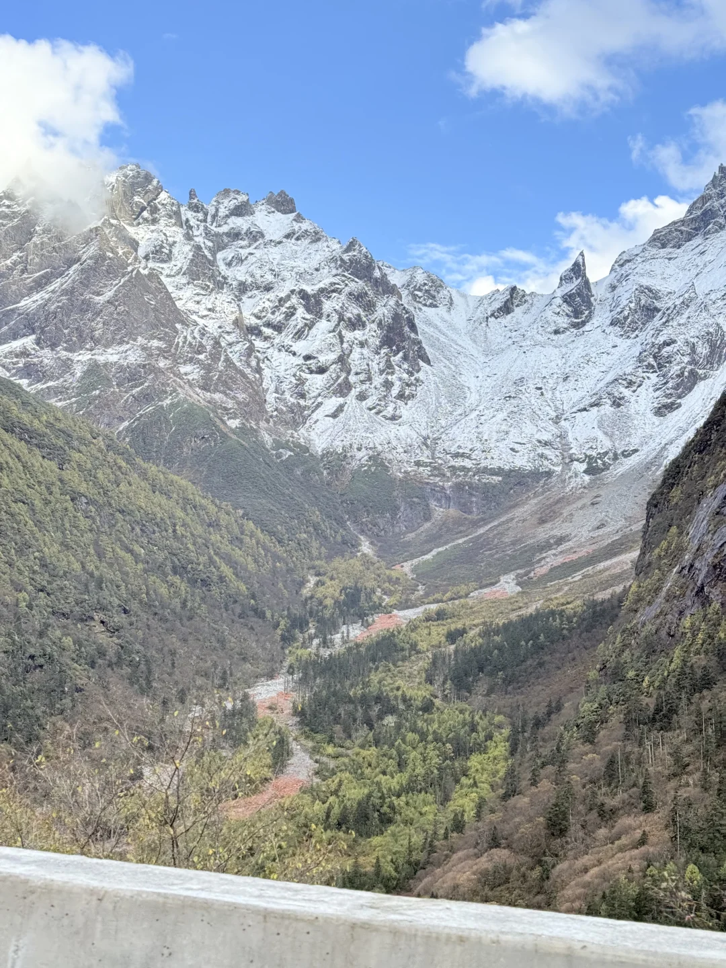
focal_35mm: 48
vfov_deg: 39.7
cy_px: 484
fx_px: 1342
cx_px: 363
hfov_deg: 30.3
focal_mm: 6.76
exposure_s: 1/681
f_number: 1.78
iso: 80
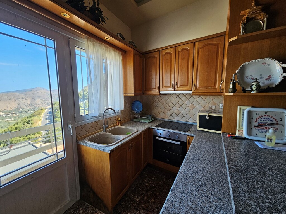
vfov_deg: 89.9
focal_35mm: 13
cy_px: 107
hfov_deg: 106.2
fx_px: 107
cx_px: 143
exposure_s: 1/100
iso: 64
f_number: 2.2
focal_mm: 2.2
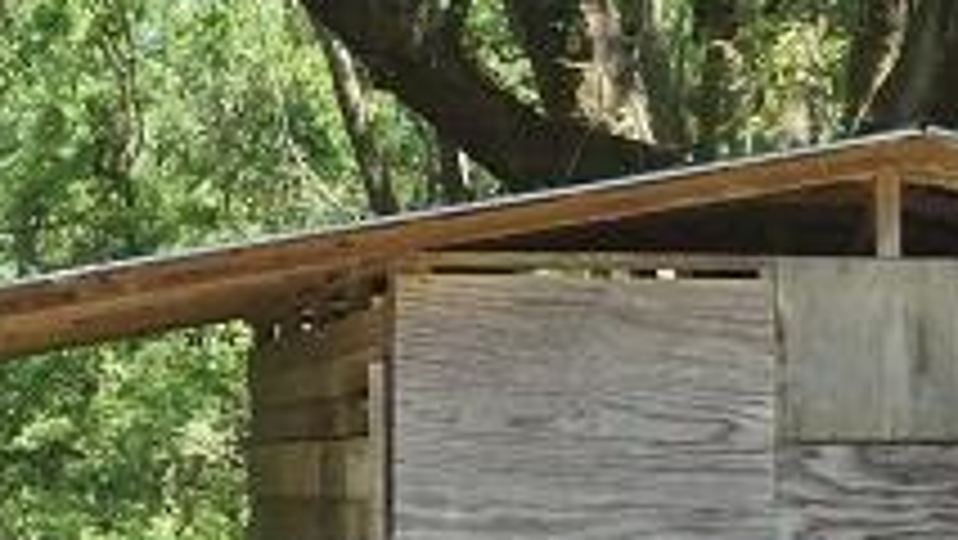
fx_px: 4040
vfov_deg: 7.6
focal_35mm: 159
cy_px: 572
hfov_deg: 13.5
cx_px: 747
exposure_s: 1/2000
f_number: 11
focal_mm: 36
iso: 6400
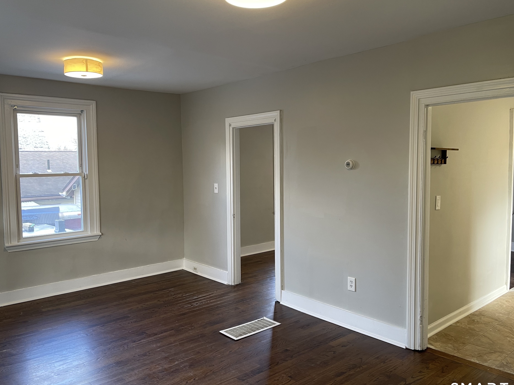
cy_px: 190
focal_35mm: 27
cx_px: 256
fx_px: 401
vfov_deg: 51.4
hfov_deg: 65.3
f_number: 1.6
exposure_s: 1/60
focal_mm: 5.1
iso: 80
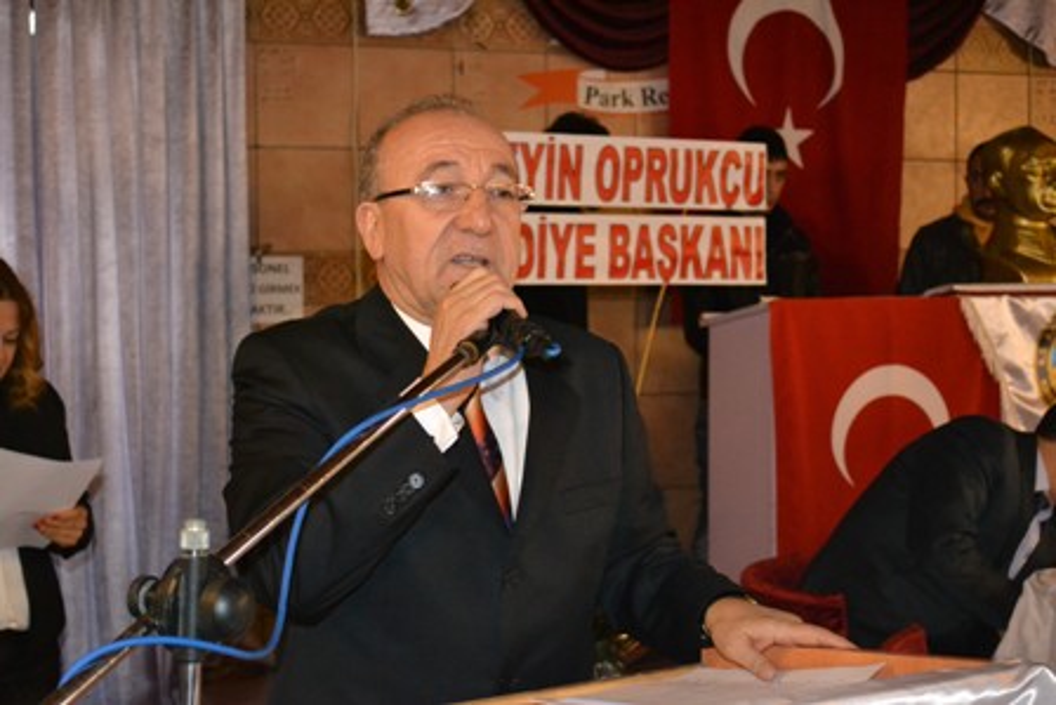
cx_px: 528
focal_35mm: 57
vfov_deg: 23.8
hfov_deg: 35.0
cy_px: 352
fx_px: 1672
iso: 3200
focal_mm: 38
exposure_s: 1/60
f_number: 5
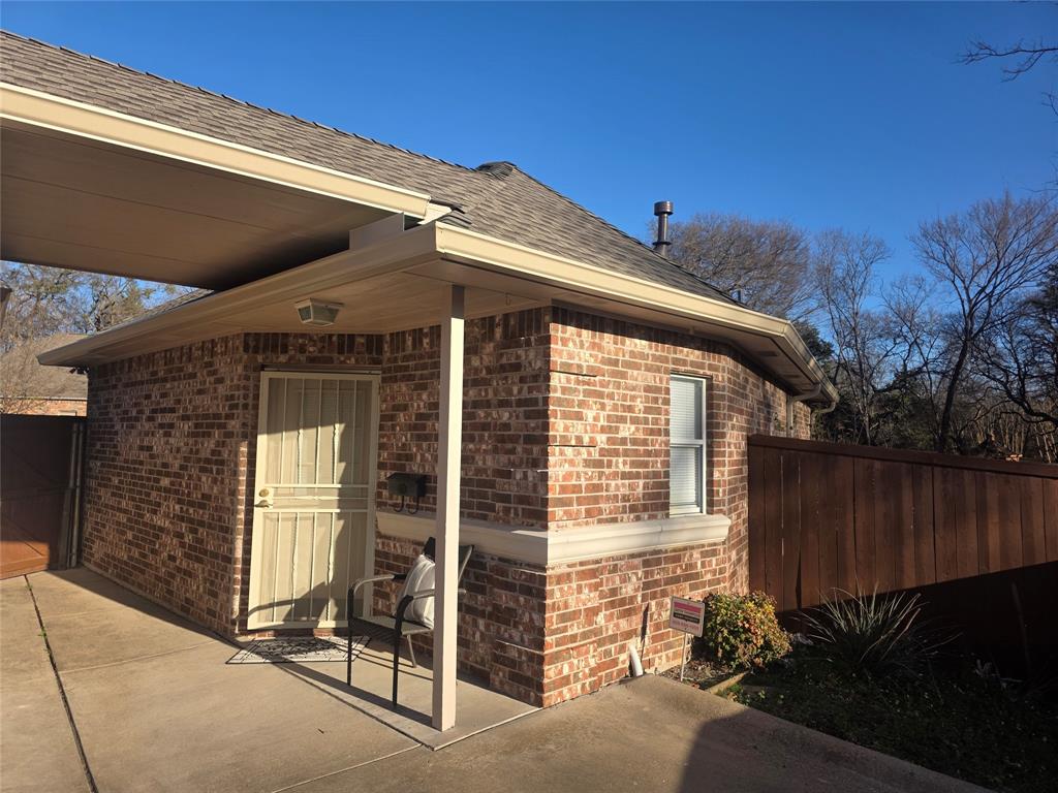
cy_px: 396
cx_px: 529
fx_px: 703
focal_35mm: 23
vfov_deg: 58.9
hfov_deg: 73.9
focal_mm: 6.3
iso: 80
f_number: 1.7
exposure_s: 1/3972
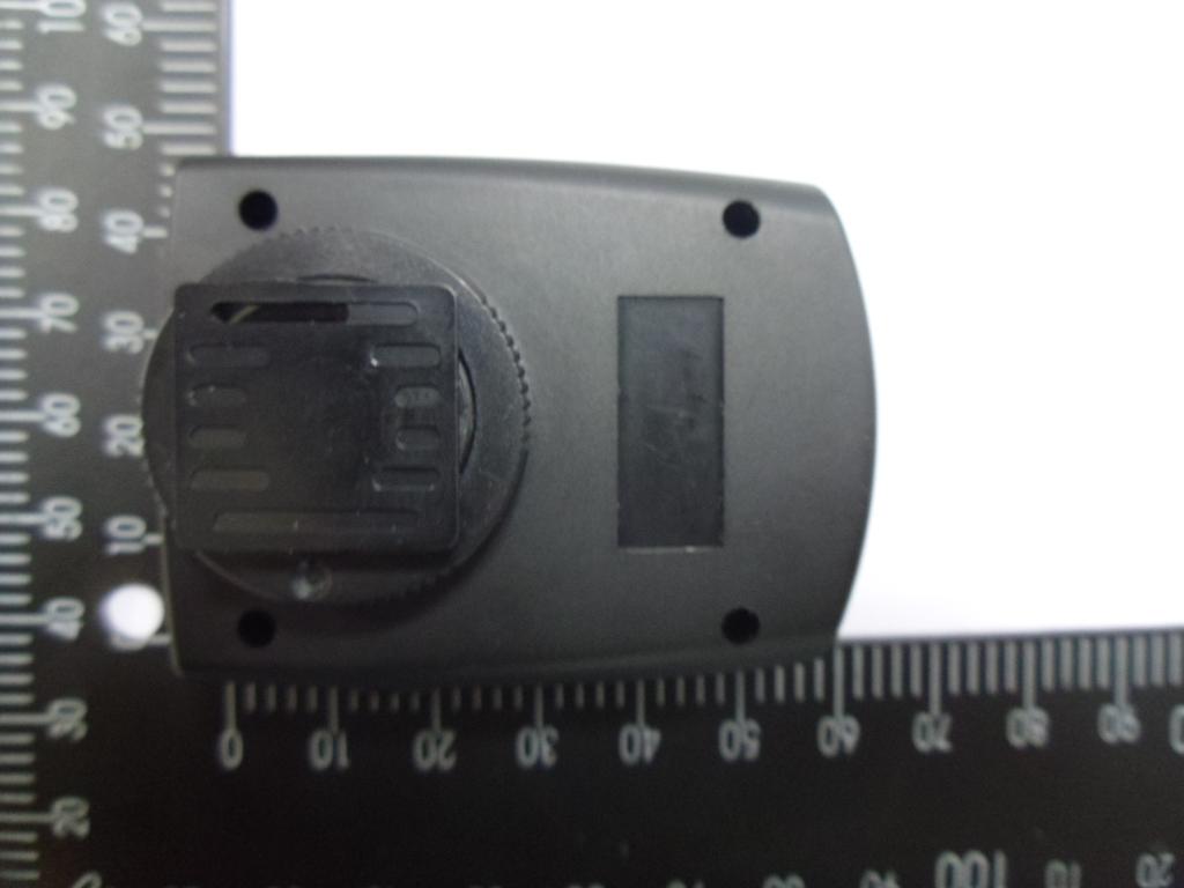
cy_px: 444
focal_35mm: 31
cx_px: 592
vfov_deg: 45.4
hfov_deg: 58.4
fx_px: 1060
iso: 400
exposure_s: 1/19
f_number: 3.3
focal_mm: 5.6
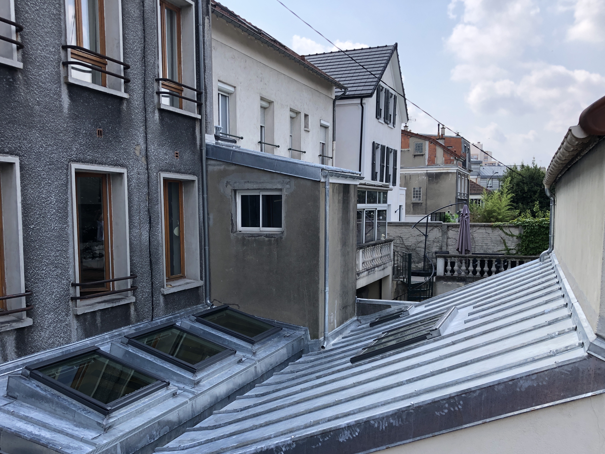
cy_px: 266
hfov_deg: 55.3
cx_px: 274
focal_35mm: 33
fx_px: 577
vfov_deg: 42.8
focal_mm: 3.99
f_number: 1.8
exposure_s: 1/716
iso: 20
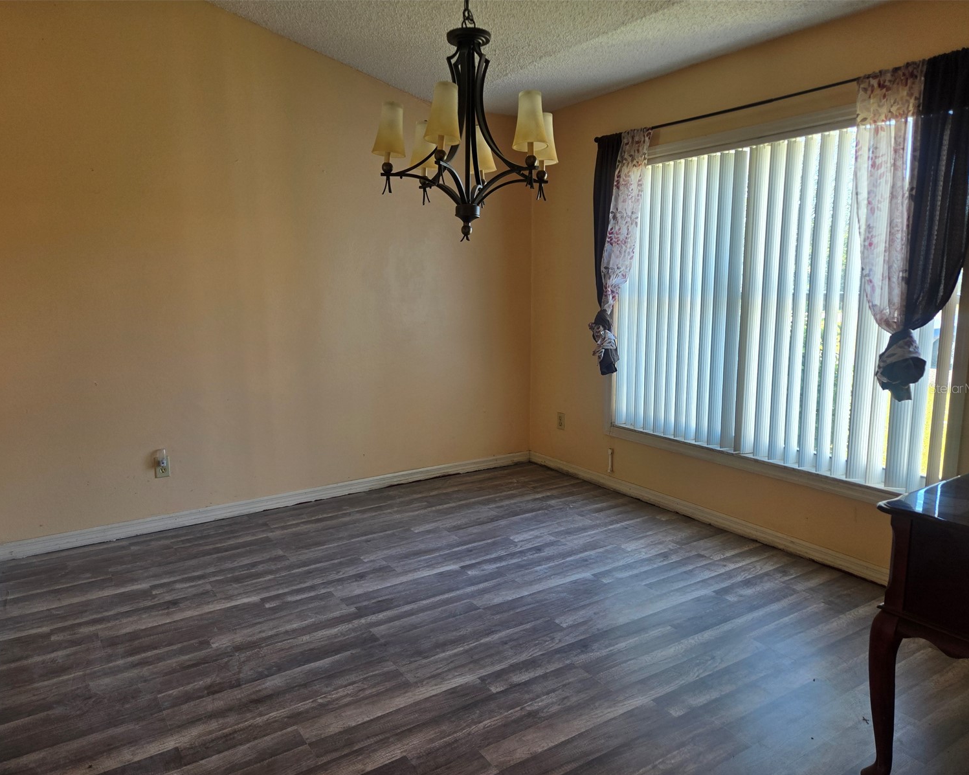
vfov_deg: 58.8
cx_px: 473
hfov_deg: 70.3
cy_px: 388
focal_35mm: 24
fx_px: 688
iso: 50
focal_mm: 5.4
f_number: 1.8
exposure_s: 1/120
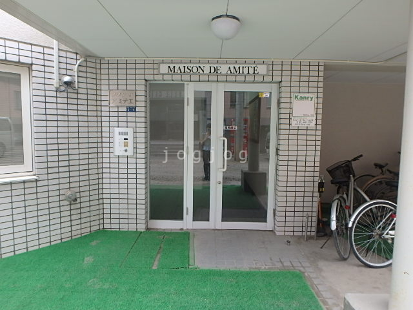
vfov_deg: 63.4
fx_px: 251
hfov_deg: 79.0
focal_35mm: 21
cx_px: 206
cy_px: 155
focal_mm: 3.7
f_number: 3.5
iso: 125
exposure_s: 1/60
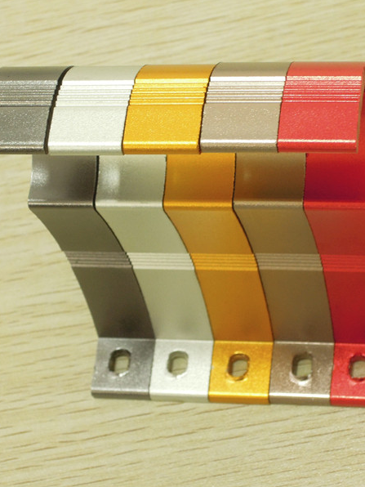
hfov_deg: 13.0
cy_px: 243
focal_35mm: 114
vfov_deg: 17.3
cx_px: 190
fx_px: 1603
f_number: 5
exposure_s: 1/13
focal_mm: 15.2
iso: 400
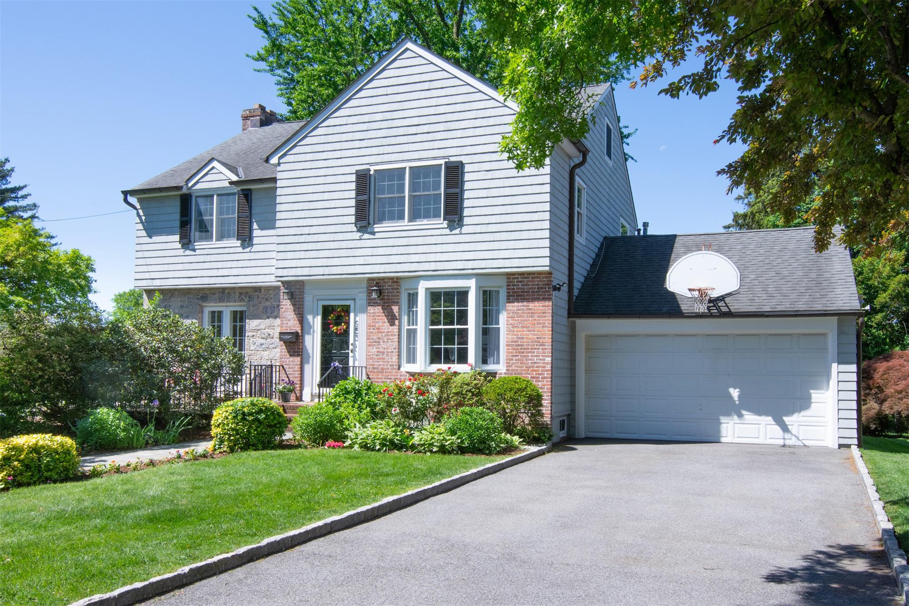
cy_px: 303
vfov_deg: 45.7
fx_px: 720
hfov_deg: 64.6
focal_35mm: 28
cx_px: 454
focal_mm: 19
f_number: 14
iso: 640
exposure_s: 1/320
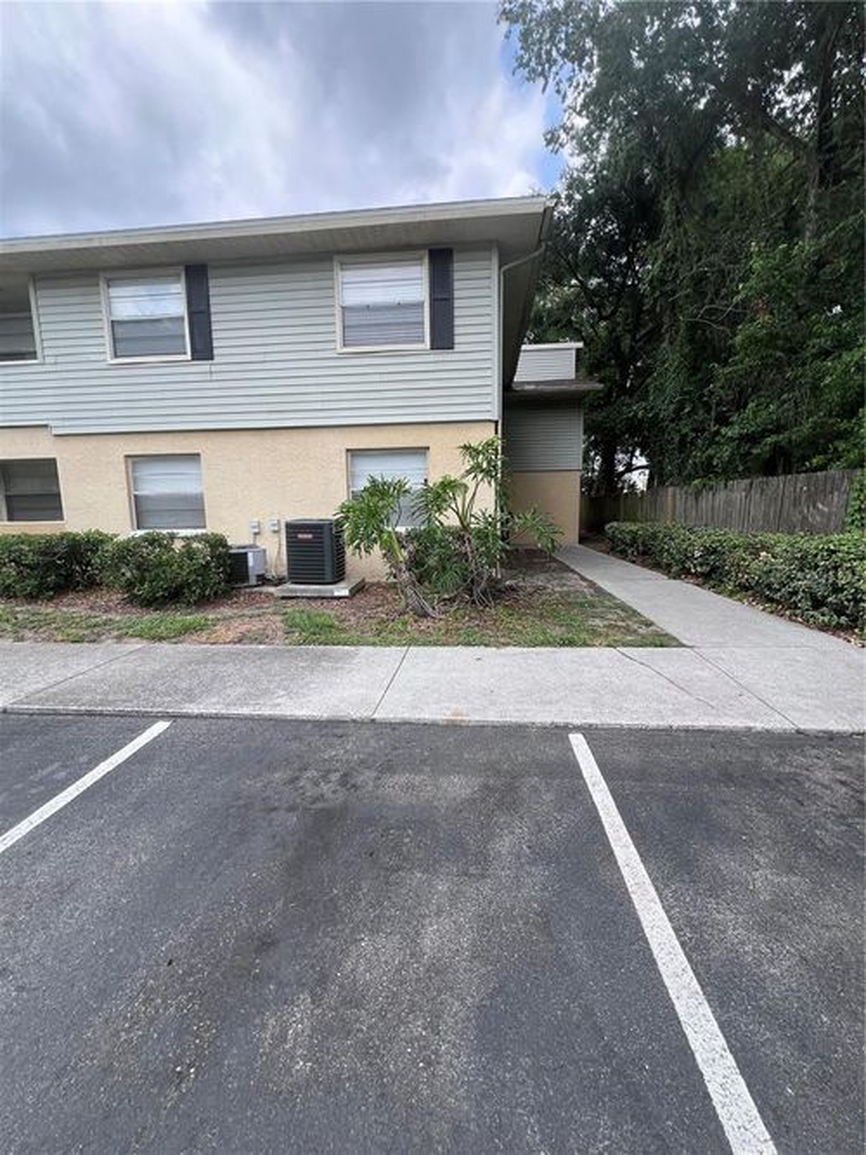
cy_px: 578
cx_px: 433
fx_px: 434
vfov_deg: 106.2
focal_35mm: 13
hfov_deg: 89.9
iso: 32
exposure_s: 1/673
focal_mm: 1.57
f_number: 1.8
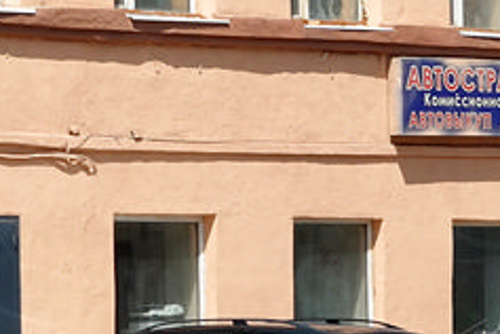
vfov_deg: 6.0
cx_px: 352
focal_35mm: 228
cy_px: 258
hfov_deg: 9.0
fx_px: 3166
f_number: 8
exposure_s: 1/200
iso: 100
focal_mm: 24
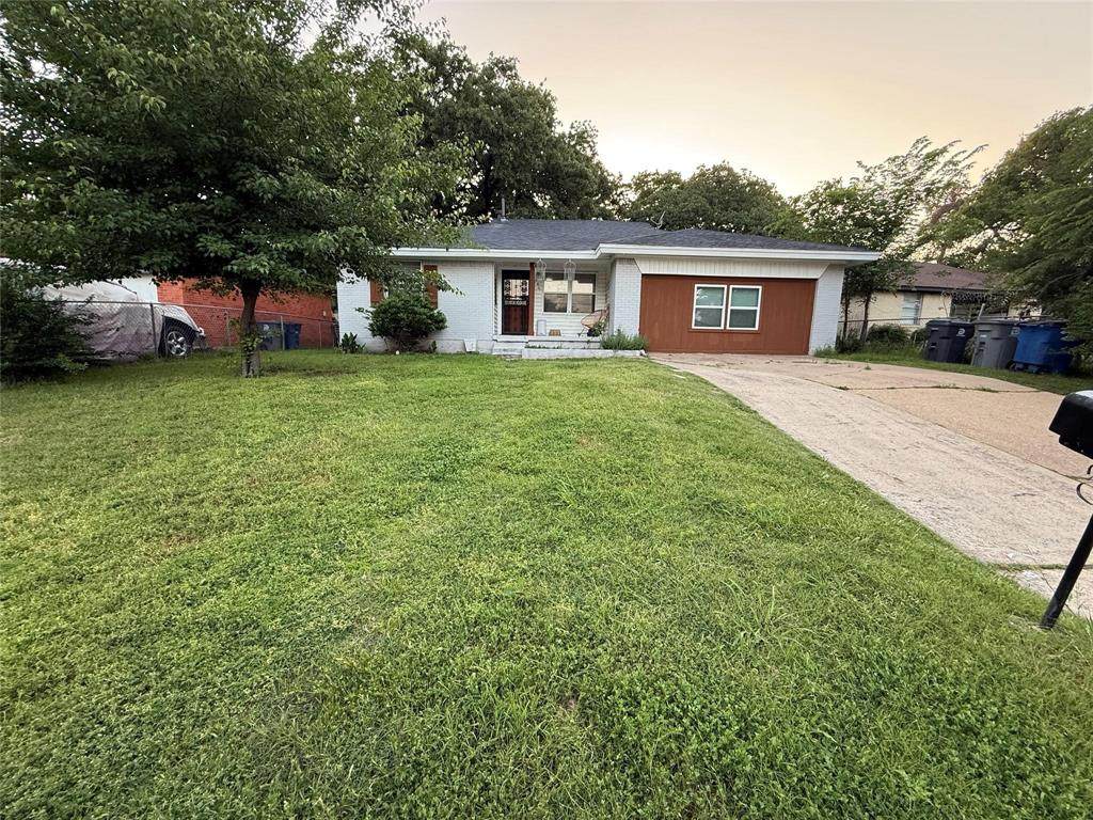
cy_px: 410
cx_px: 546
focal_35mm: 14
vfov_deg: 85.7
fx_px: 442
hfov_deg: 102.1
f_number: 2.2
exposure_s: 1/99
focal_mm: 2.22
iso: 160
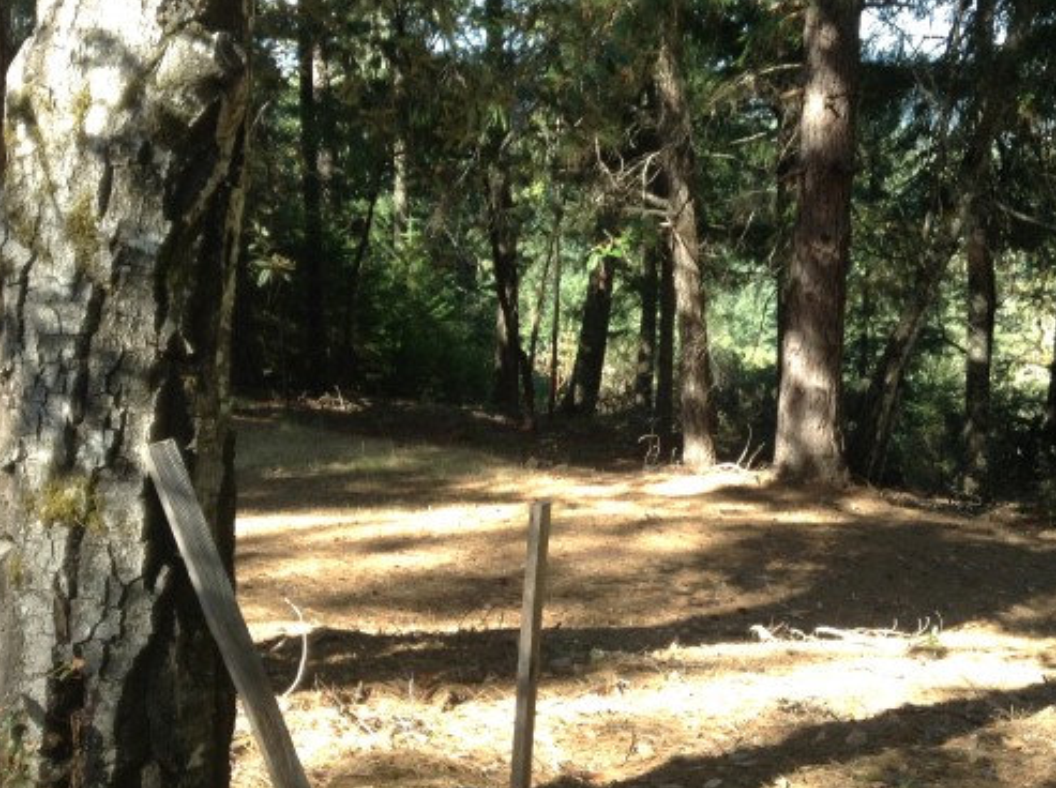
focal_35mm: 43
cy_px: 398
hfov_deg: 43.9
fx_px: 1310
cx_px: 556
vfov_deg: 33.5
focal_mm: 3.3
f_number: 2.4
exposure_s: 1/120
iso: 32
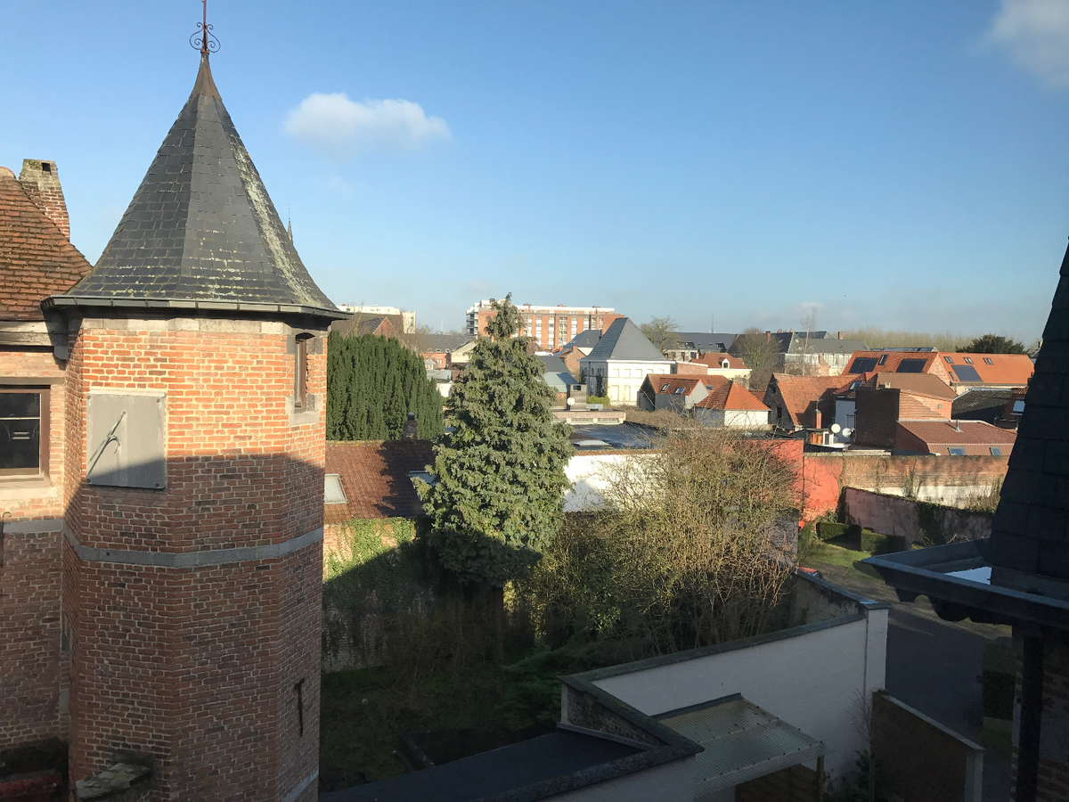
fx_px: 865
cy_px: 401
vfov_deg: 49.7
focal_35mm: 28
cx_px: 534
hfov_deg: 63.4
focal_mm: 3.99
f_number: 1.8
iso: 20
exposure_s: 1/1389
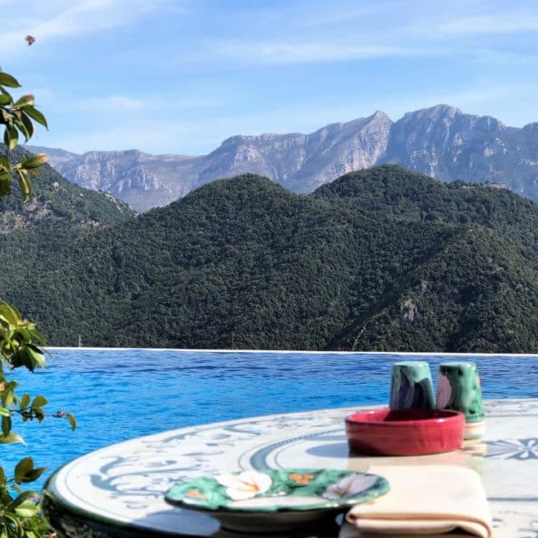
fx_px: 1196
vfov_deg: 25.4
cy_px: 268
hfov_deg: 25.3
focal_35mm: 68
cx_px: 298
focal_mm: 6.6
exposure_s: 1/649
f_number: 2.8
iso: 20
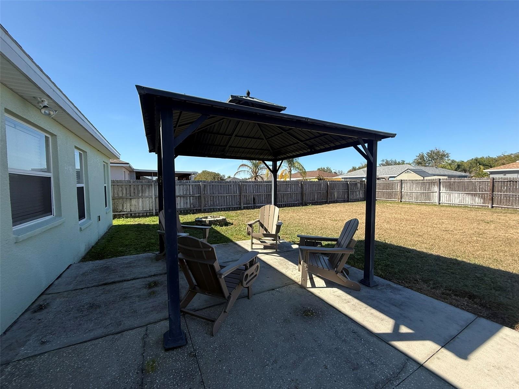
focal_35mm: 14
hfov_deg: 102.1
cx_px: 260
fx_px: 210
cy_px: 194
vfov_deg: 85.7
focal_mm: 2.22
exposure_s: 1/901
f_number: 2.2
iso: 50
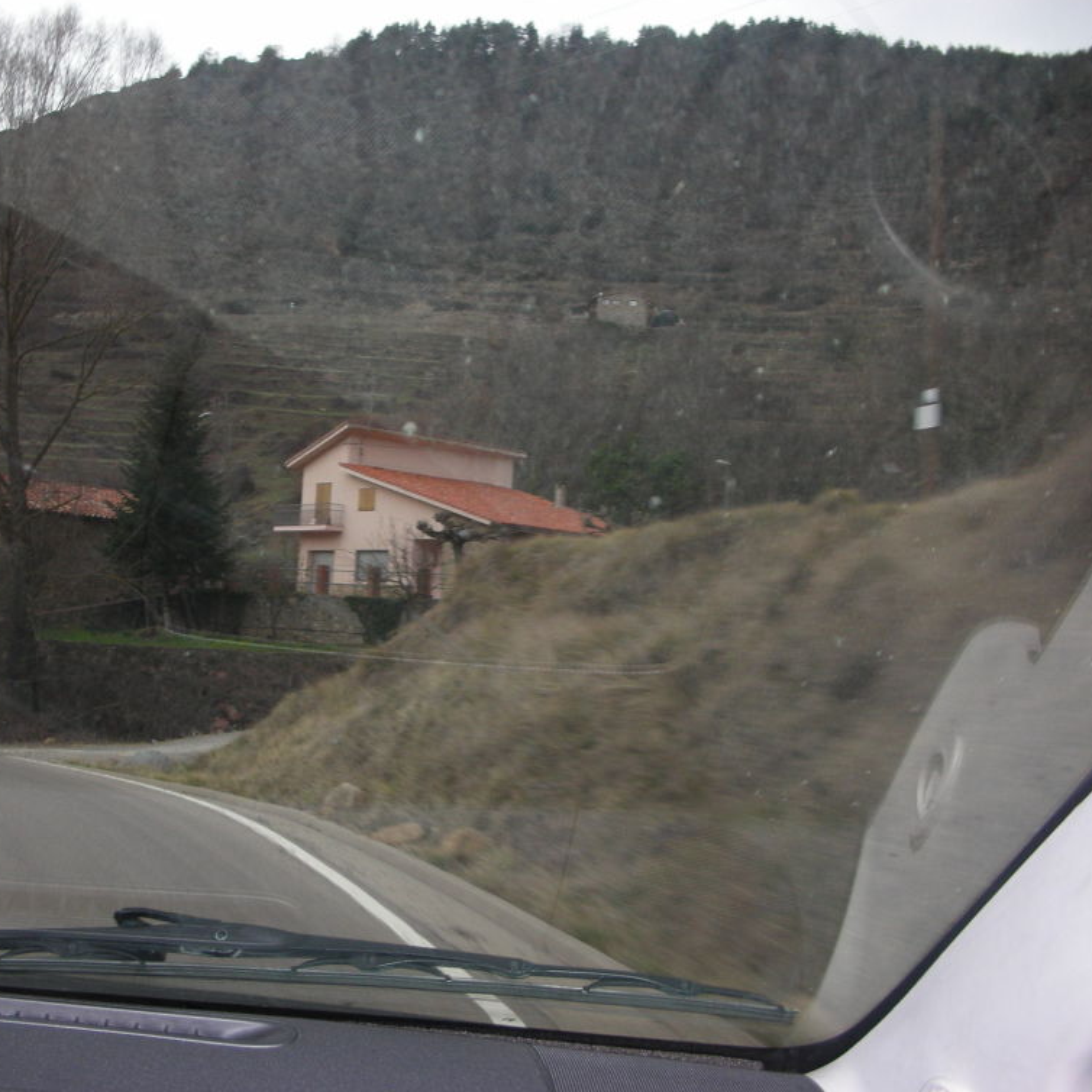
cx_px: 372
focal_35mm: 42
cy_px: 547
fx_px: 1499
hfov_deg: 39.6
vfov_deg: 40.0
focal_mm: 5.8
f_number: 3
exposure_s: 1/60.1
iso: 81
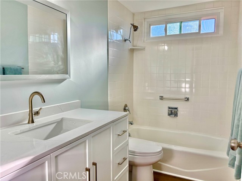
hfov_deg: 67.3
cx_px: 121
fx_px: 182
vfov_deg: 53.1
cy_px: 90
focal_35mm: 26
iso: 50
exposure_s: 1/309
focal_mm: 5.96
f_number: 1.6
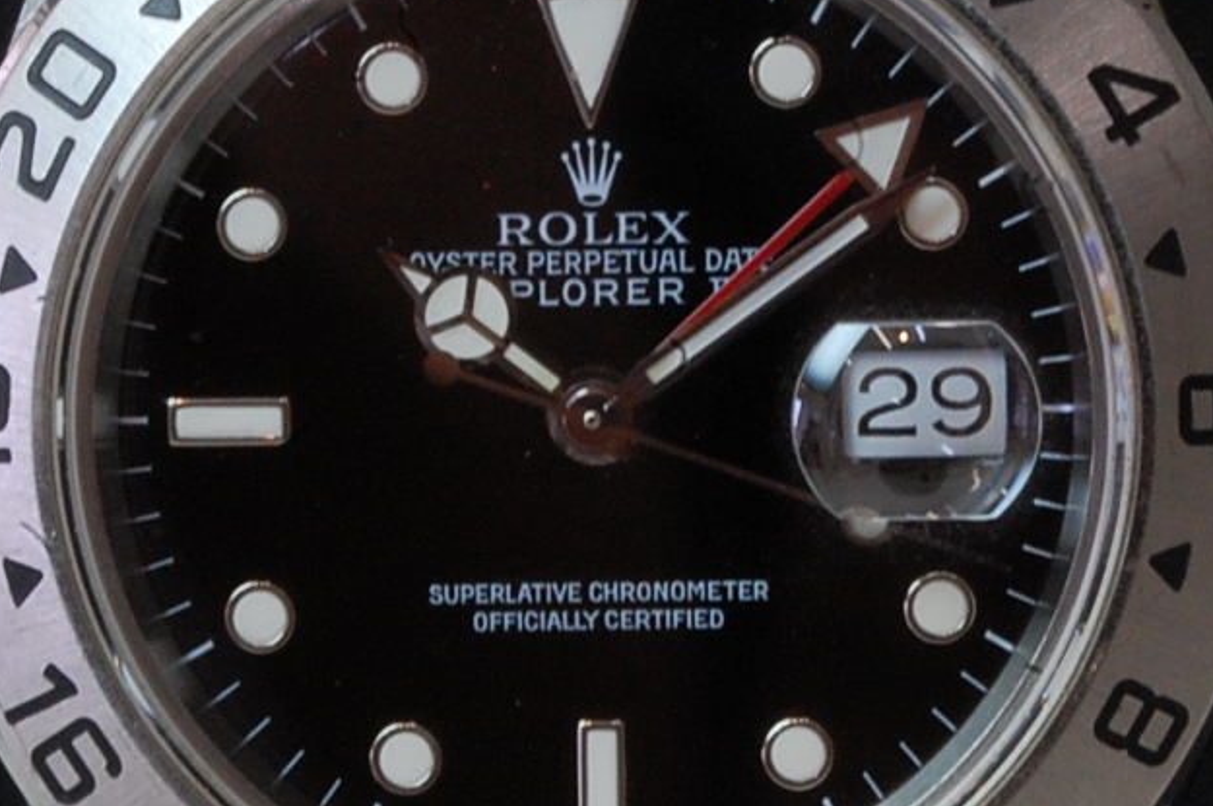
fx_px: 10936
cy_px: 229
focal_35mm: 325
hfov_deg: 6.3
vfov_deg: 4.2
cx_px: 553
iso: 800
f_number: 36
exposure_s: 1/4
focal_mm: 90
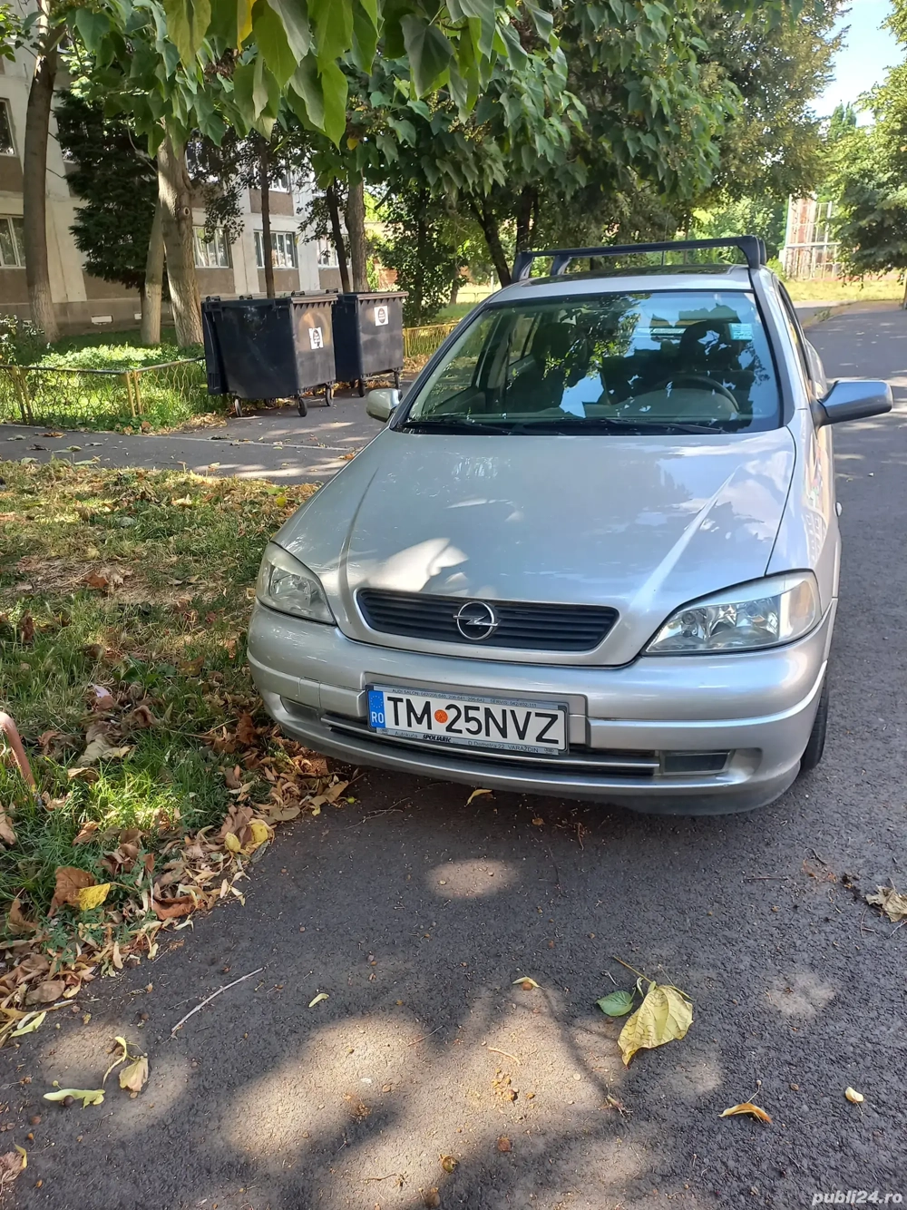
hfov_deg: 54.9
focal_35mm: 25
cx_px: 454
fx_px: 874
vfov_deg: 69.4
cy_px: 605
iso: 50
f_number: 1.8
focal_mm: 4.65
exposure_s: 1/100
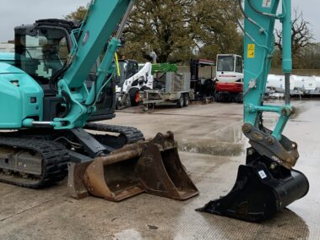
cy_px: 71
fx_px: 453
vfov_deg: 29.4
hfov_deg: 38.9
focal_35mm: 49
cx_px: 175
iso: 16
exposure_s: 1/700
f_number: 1.8
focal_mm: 3
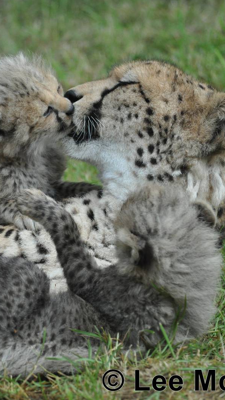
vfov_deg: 5.9
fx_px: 3902
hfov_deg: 3.3
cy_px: 199
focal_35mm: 368
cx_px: 32
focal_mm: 155
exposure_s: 1/1600
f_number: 5
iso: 800
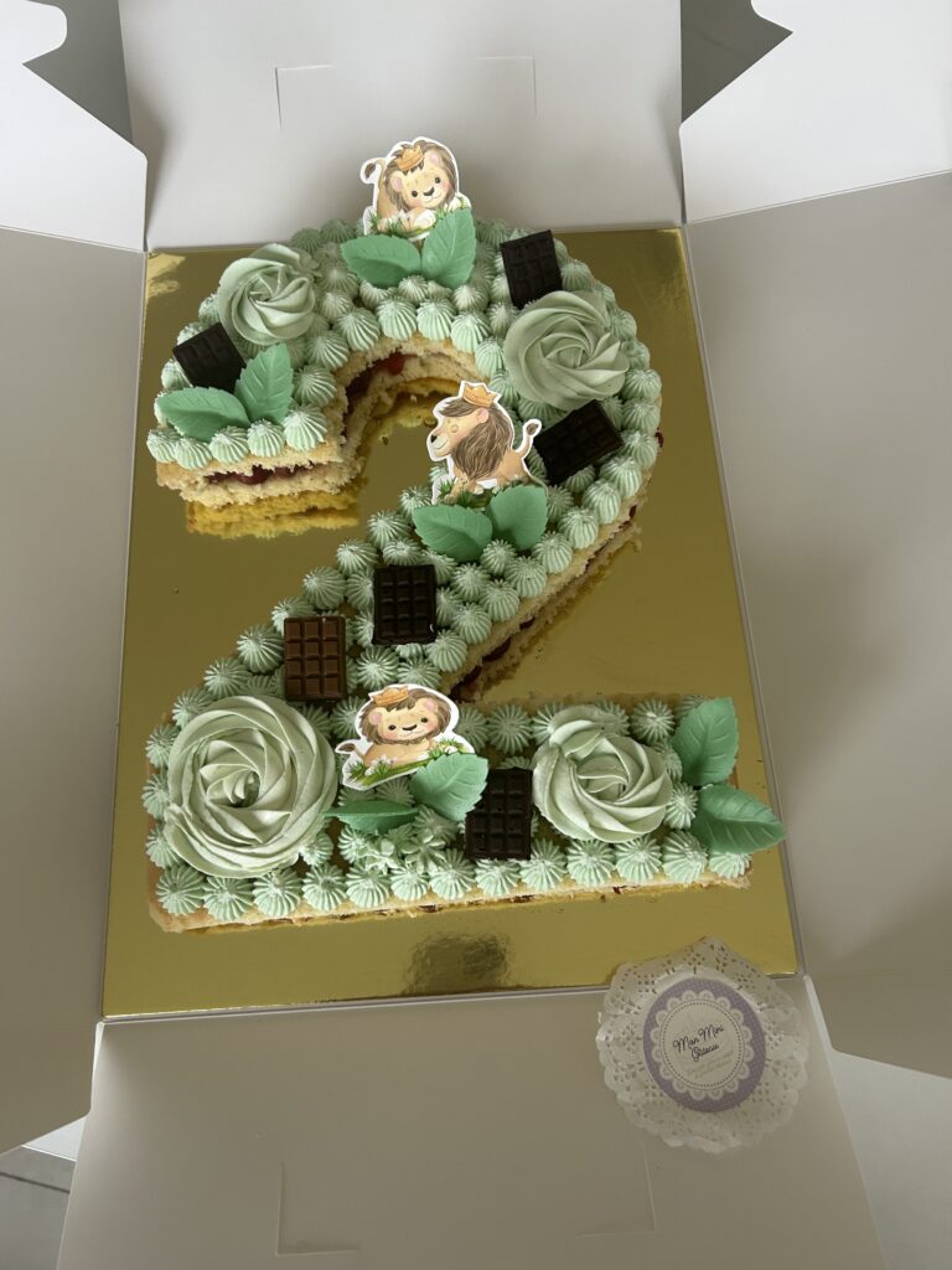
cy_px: 635
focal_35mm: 26
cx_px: 476
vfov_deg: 67.3
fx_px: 953
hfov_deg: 53.1
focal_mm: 5.7
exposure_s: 1/121
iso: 125
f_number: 1.5
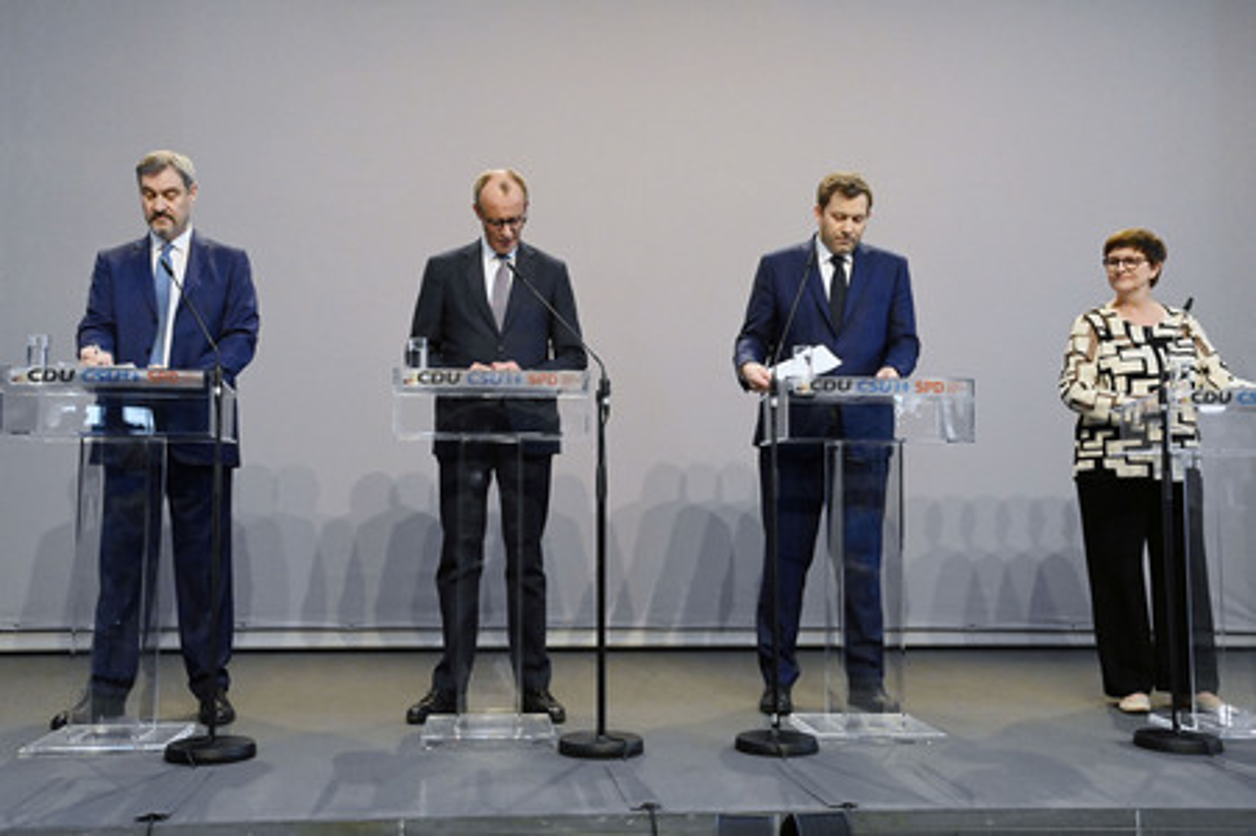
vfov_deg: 37.8
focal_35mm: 35
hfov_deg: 54.5
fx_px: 1220
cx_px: 628
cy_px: 418
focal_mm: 35
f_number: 9
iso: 12800
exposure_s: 1/640
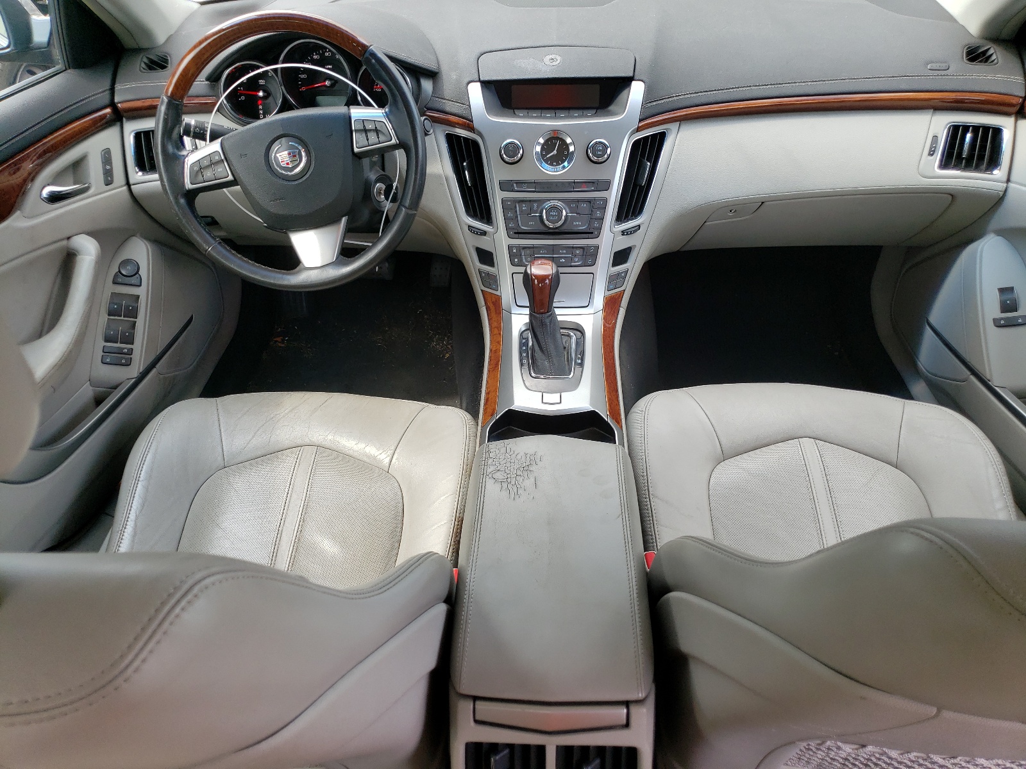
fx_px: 771
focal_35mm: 26
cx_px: 513
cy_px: 384
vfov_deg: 53.1
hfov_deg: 67.3
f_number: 1.5
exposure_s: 1/244
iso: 50
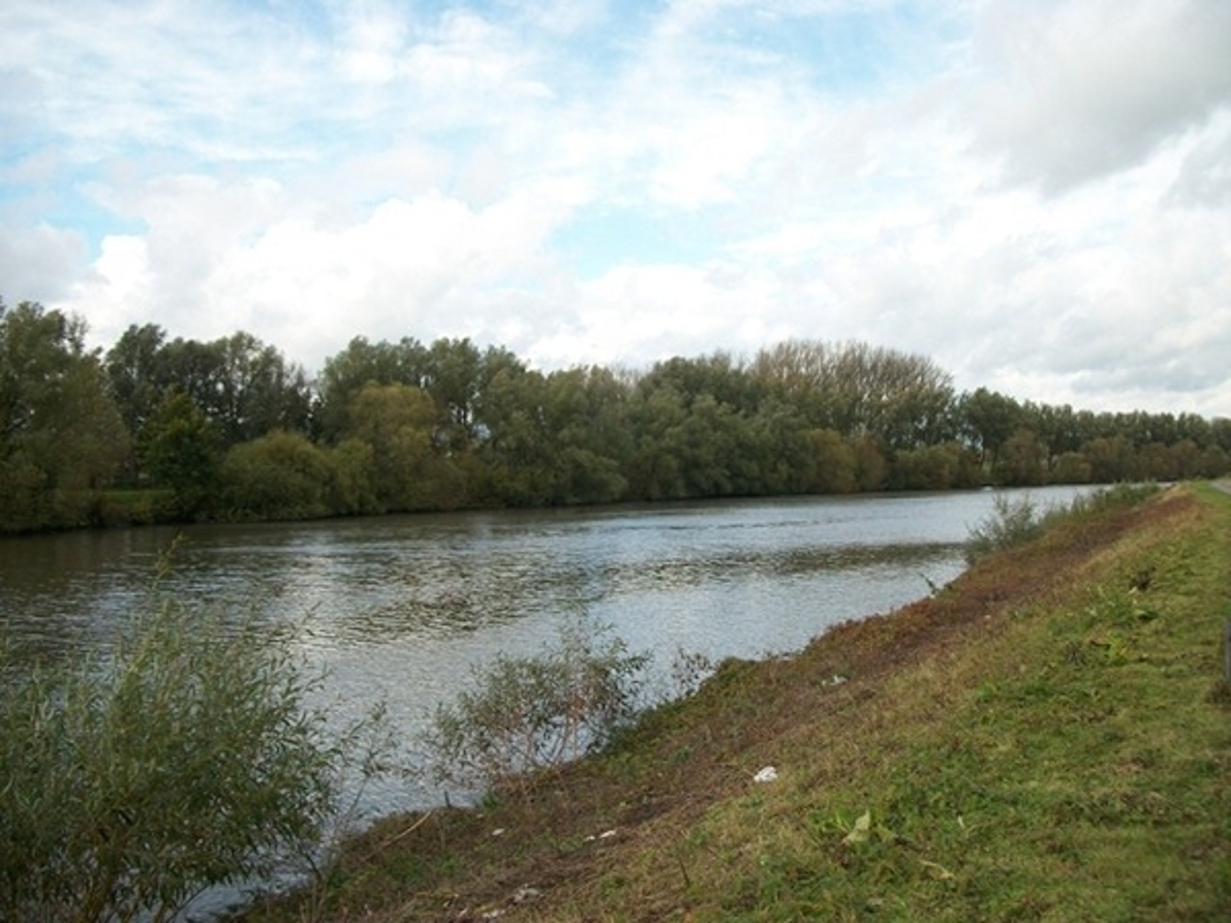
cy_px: 462
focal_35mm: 32
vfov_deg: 44.2
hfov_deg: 56.8
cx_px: 616
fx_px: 1138
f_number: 2.9
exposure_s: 1/640
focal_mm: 5.7
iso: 80
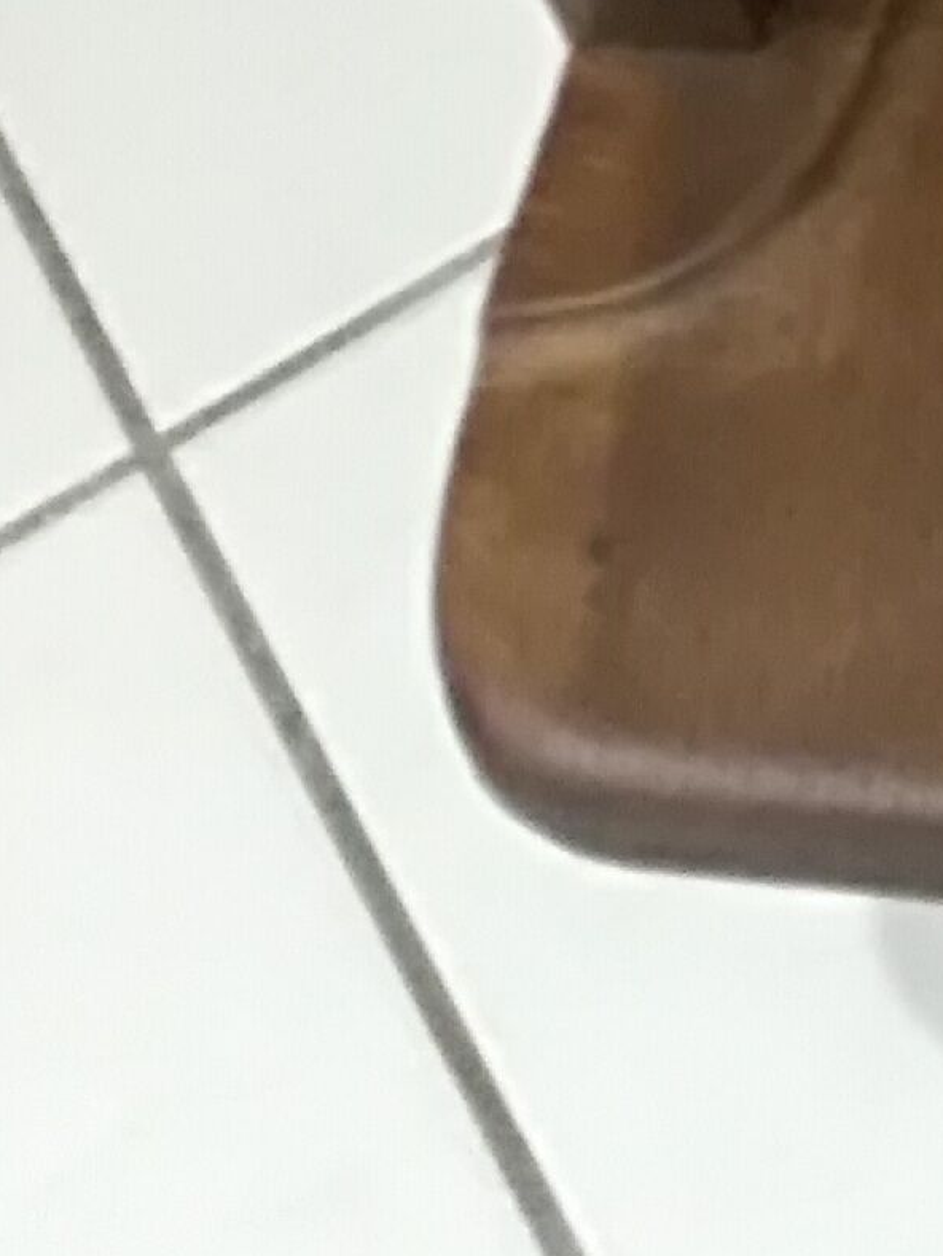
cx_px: 1945
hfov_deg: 10.0
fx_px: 4975
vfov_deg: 13.0
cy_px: -995
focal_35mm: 137
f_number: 2
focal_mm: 3.54
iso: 767
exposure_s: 1/14.3
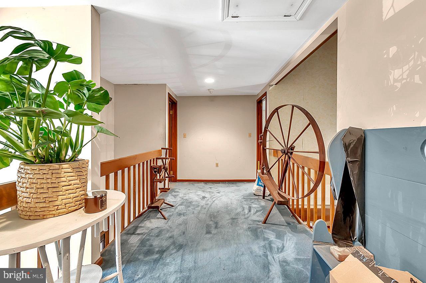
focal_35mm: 15
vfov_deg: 77.2
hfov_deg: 100.5
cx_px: 213
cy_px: 142
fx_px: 177
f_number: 10
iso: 160
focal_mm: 10
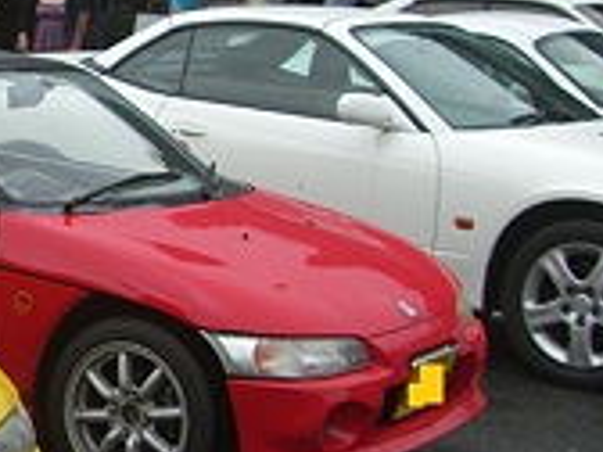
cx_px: -131
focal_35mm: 102
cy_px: 204
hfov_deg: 18.2
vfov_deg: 14.5
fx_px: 1777
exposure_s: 1/320
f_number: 2.7
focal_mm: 6.2
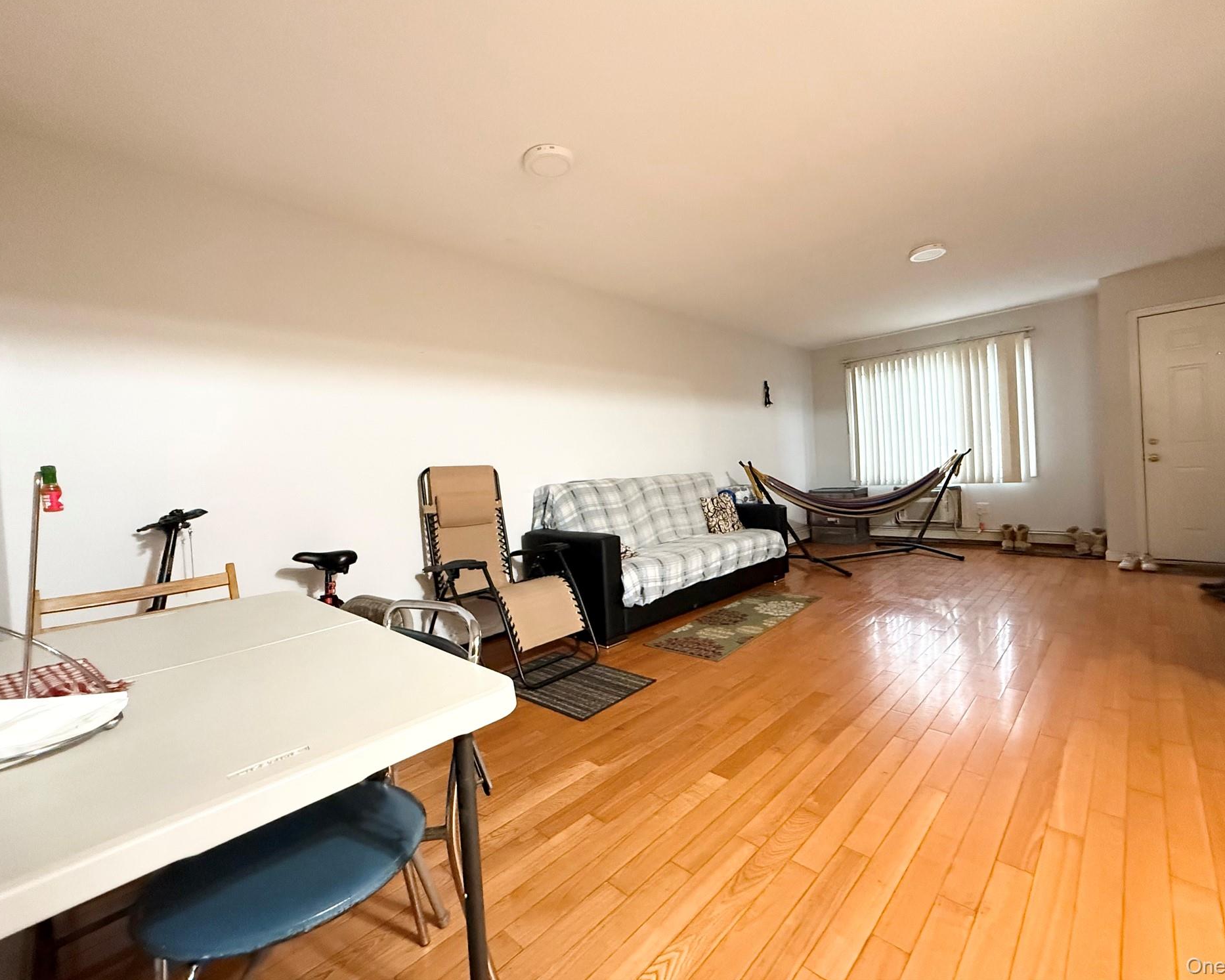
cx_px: 647
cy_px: 477
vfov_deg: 84.0
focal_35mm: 15
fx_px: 544
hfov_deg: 96.7
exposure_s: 1/60
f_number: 2.2
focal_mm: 2.22
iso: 800
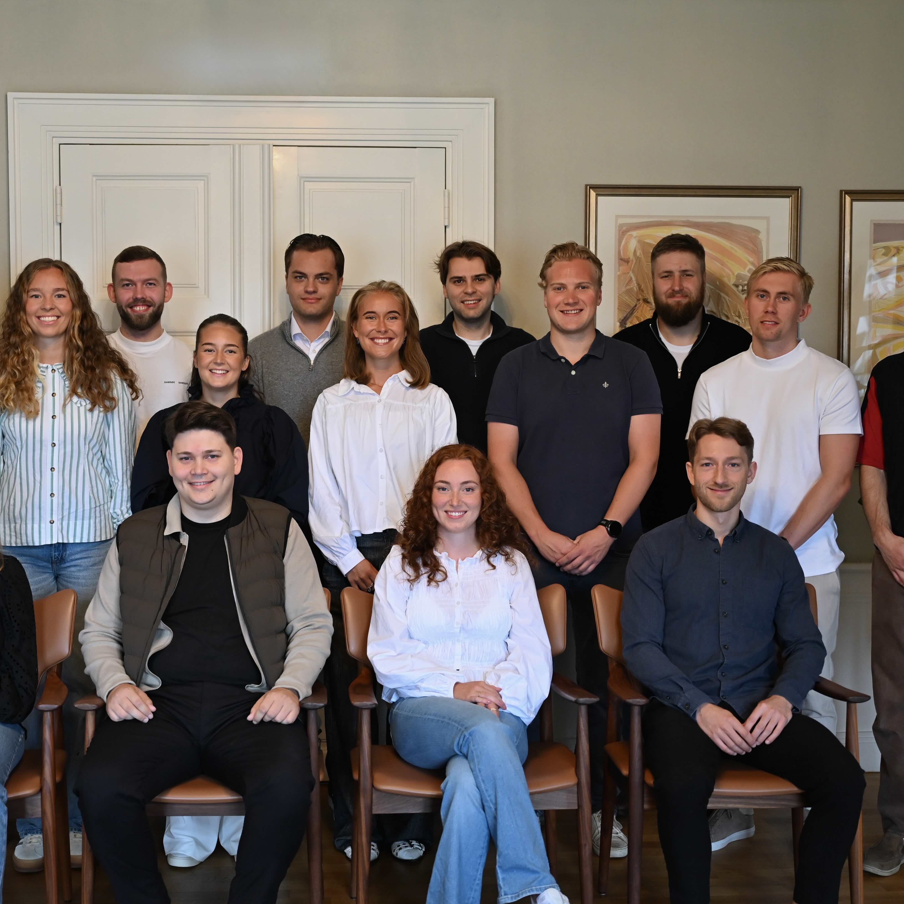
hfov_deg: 34.6
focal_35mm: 49
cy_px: 457
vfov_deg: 34.7
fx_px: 1448
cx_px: 367
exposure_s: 1/125
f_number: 2.8
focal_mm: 38
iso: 2000
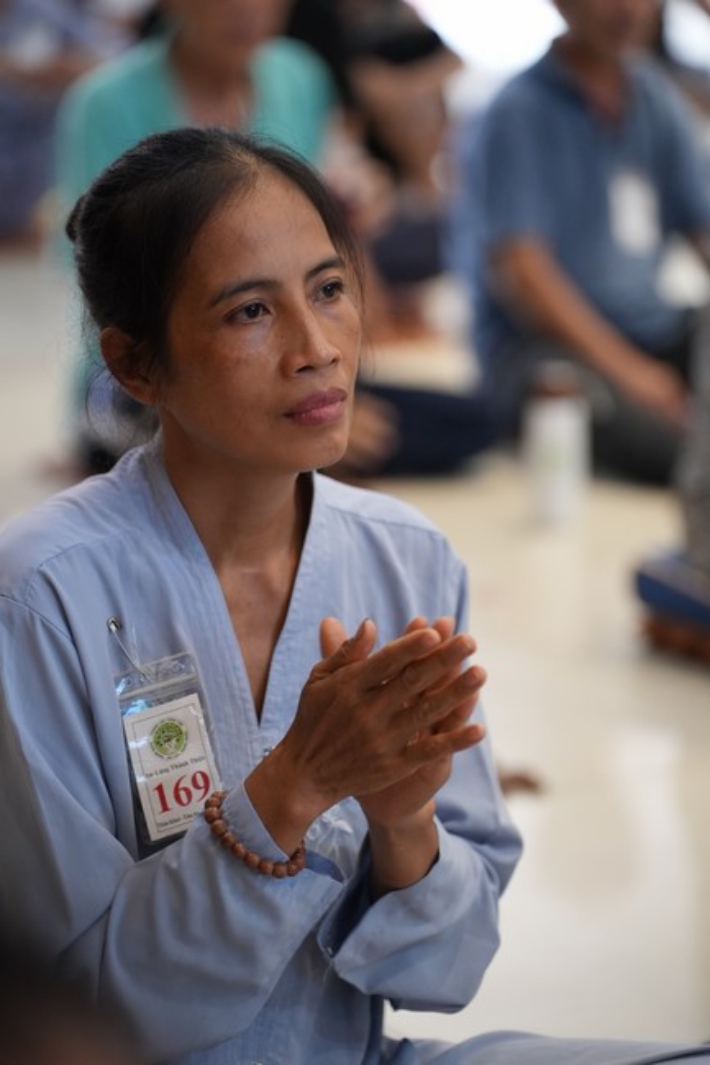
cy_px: 532
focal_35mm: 119
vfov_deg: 17.2
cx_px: 355
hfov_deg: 11.5
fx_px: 3522
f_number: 2.8
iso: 4000
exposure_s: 1/250
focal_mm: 119
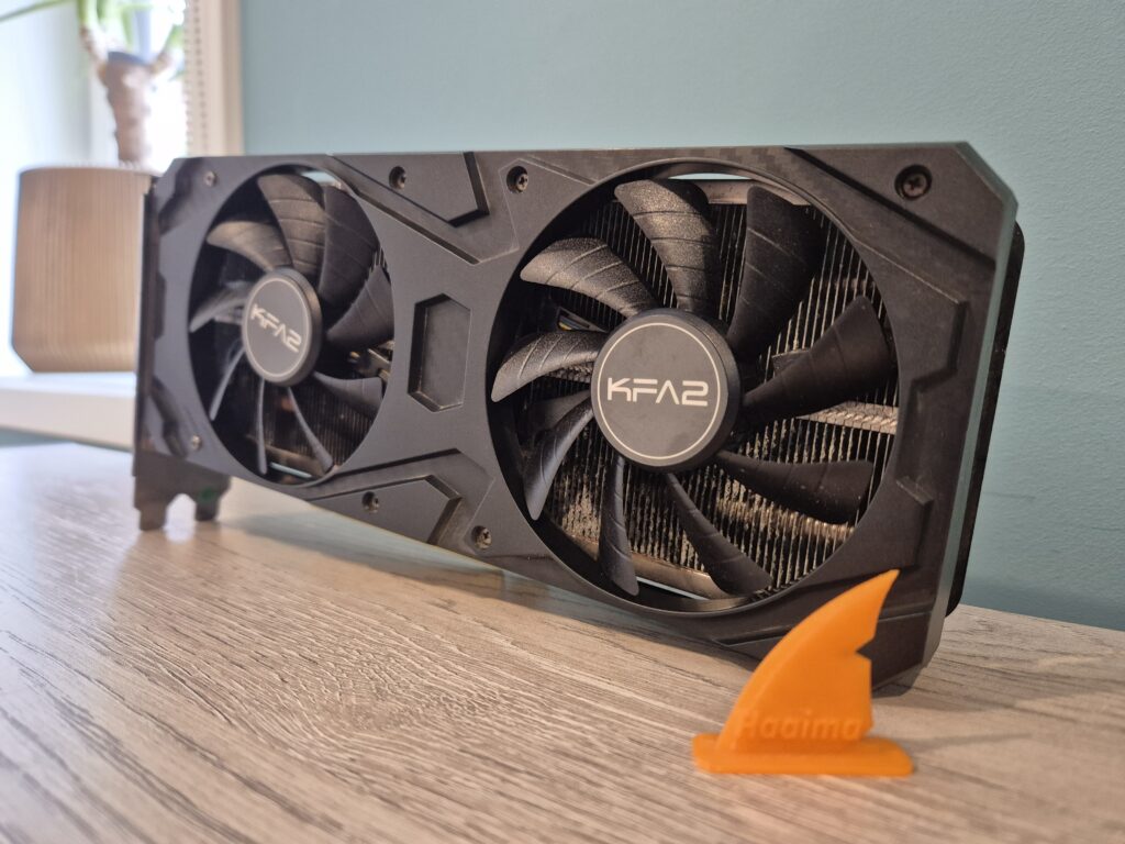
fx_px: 747
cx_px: 562
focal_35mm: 23
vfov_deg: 58.9
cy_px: 422
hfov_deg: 73.9
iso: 800
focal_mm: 5.4
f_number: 1.8
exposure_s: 1/100
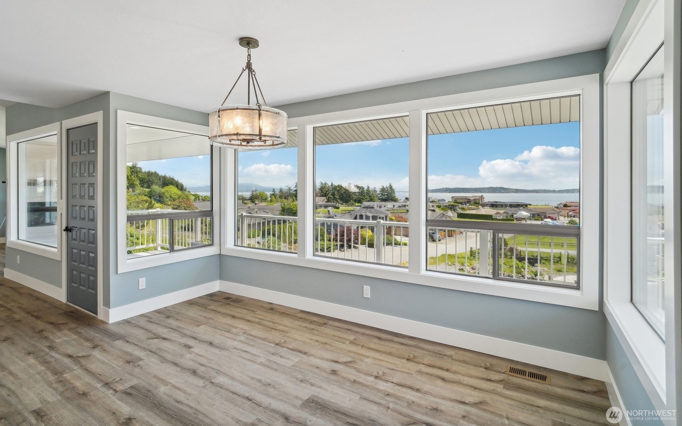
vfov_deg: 67.9
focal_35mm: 17
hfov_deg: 94.4
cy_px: 198
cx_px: 333
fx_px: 316
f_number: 8
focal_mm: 16
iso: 800
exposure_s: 1/400
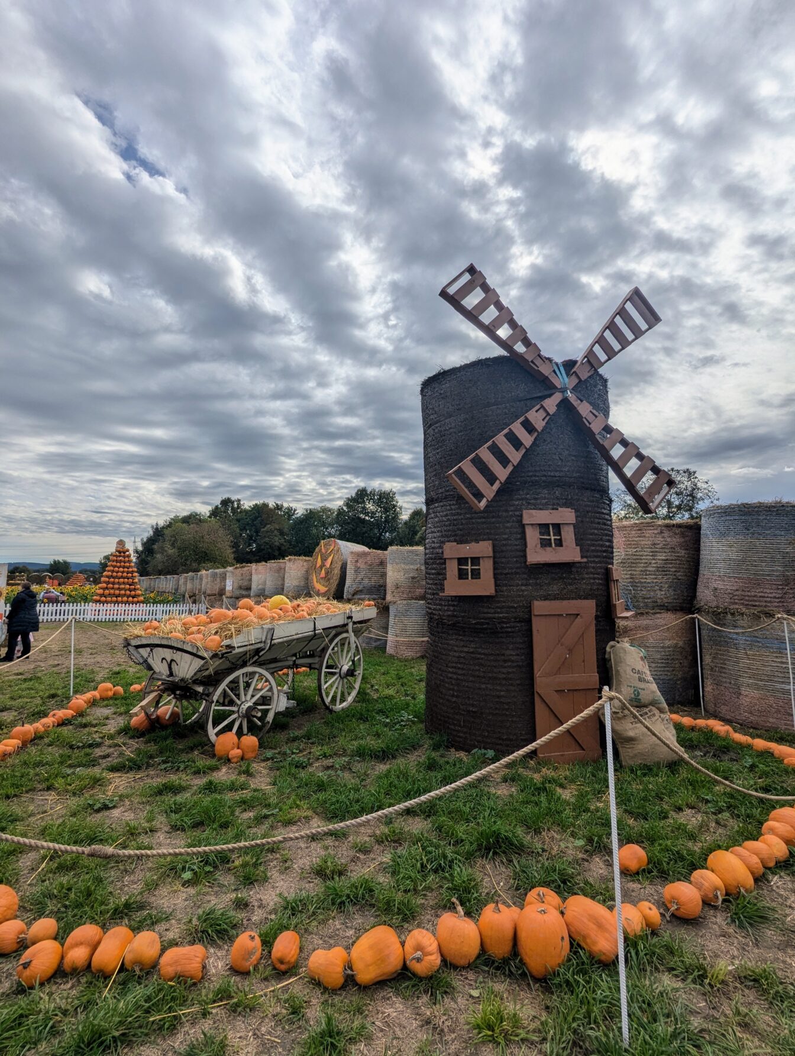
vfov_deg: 94.4
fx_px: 489
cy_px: 528
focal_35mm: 16
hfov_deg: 78.2
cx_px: 398
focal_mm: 2.35
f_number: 2.2
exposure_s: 1/4000
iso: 51
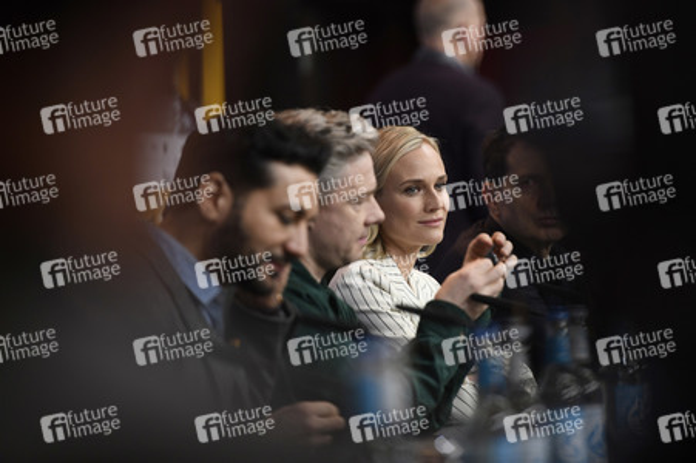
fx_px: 3864
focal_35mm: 200
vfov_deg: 6.9
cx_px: 348
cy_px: 232
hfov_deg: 10.3
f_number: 3.5
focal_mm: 200
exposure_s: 1/320
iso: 1250
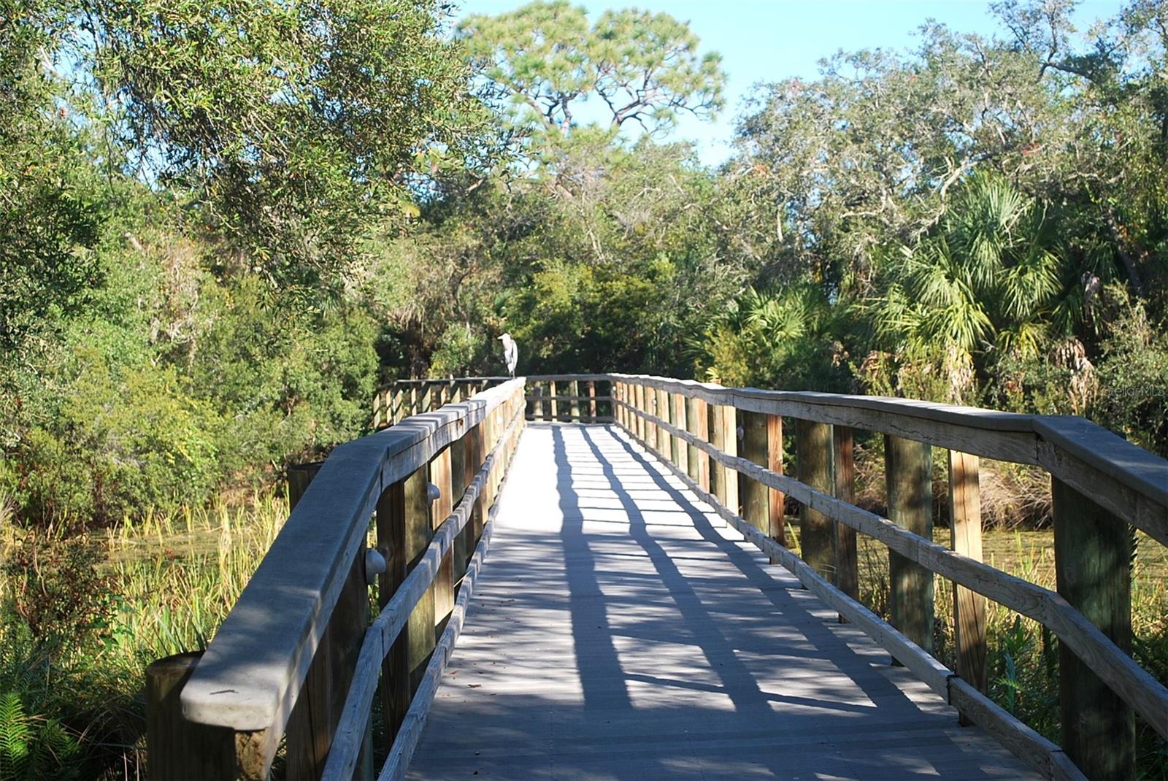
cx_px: 584
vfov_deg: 20.7
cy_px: 390
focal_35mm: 66
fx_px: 2143
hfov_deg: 30.5
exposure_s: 1/160
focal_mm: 44
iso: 100
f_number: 6.3
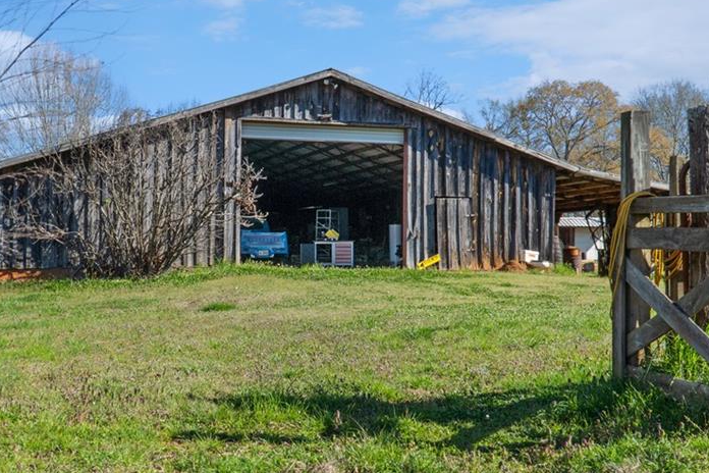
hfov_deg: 38.9
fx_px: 999
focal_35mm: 51
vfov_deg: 26.6
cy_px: 219
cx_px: 274
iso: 250
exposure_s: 1/250
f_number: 13
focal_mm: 23
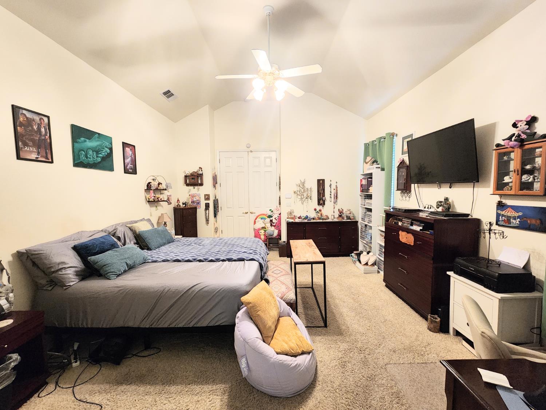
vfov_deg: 89.9
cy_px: 205
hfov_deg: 106.2
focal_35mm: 13
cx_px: 273
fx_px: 205
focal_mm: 2.2
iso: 640
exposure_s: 1/30
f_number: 2.2
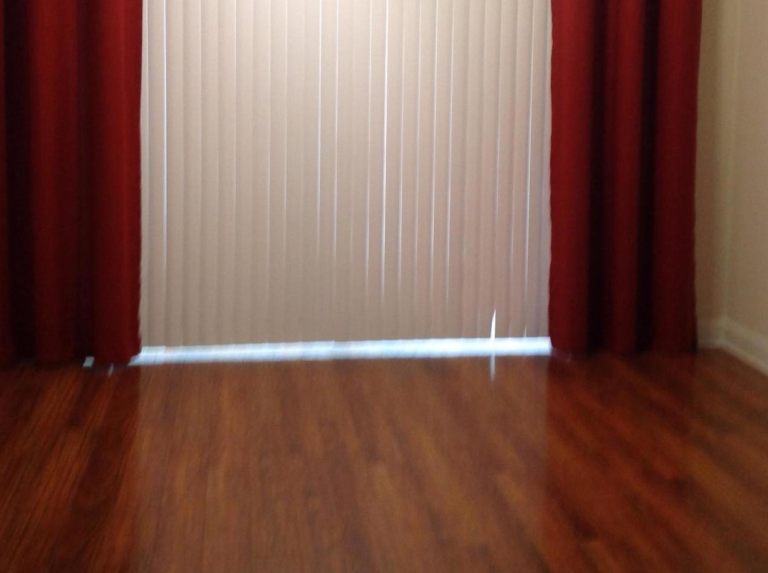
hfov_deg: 35.0
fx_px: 1218
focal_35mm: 55
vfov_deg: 26.2
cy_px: 166
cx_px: 411
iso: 80
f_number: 2.4
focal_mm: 4.28
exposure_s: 1/15
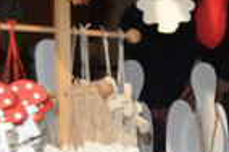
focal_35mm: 253
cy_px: 259
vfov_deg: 5.3
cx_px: 660
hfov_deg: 7.3
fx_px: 1606
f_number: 6.7
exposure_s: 1/200
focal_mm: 24
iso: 100
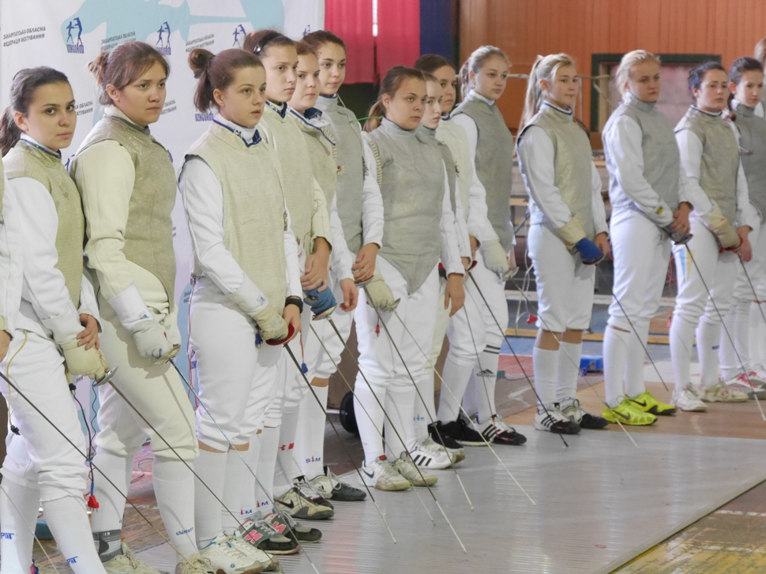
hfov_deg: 16.2
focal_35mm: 122
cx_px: 383
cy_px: 287
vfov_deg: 12.1
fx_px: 2699
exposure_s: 1/25
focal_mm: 61
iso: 3200
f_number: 5.2
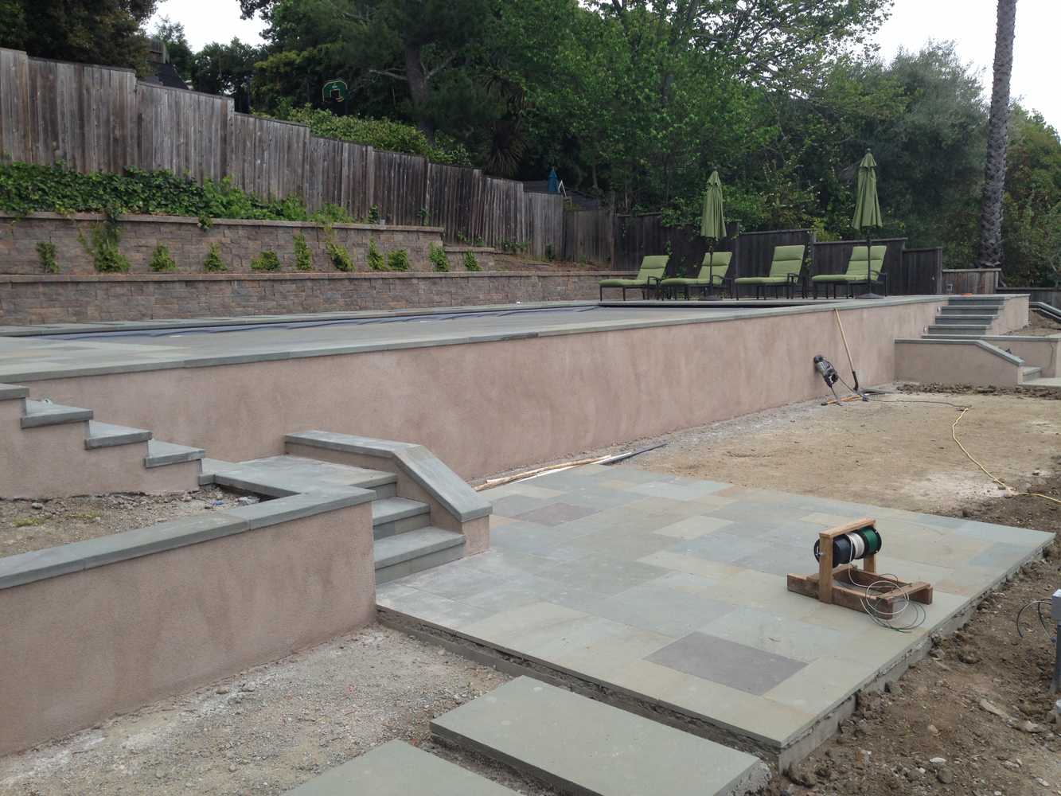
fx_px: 1012
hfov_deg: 55.3
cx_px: 530
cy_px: 398
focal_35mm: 33
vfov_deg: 43.0
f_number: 2.4
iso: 50
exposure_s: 1/1130
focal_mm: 4.12
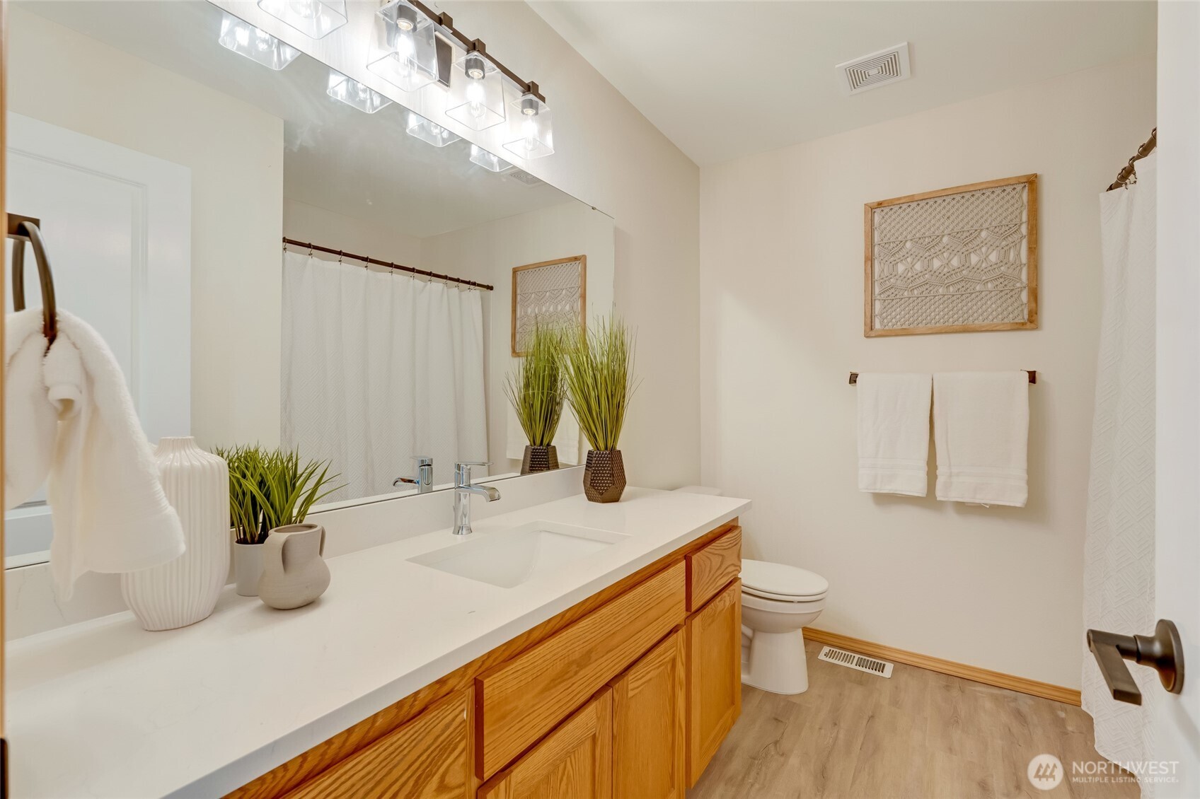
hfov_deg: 96.7
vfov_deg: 73.7
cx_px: 600
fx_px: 533
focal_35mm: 16
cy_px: 400
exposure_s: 1/200
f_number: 9
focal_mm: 16
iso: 400
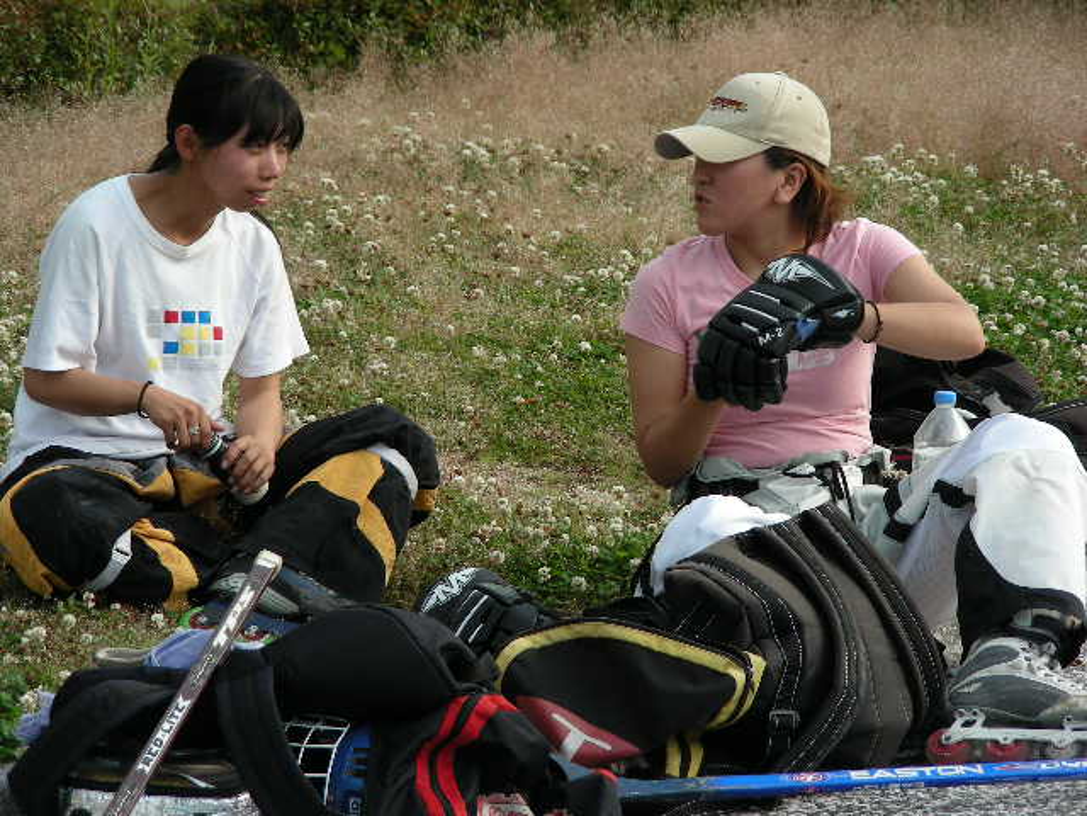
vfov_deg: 7.6
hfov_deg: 10.1
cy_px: 408
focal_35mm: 196
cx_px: 544
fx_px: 6155
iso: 50
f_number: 3.5
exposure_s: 1/211
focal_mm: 32.7
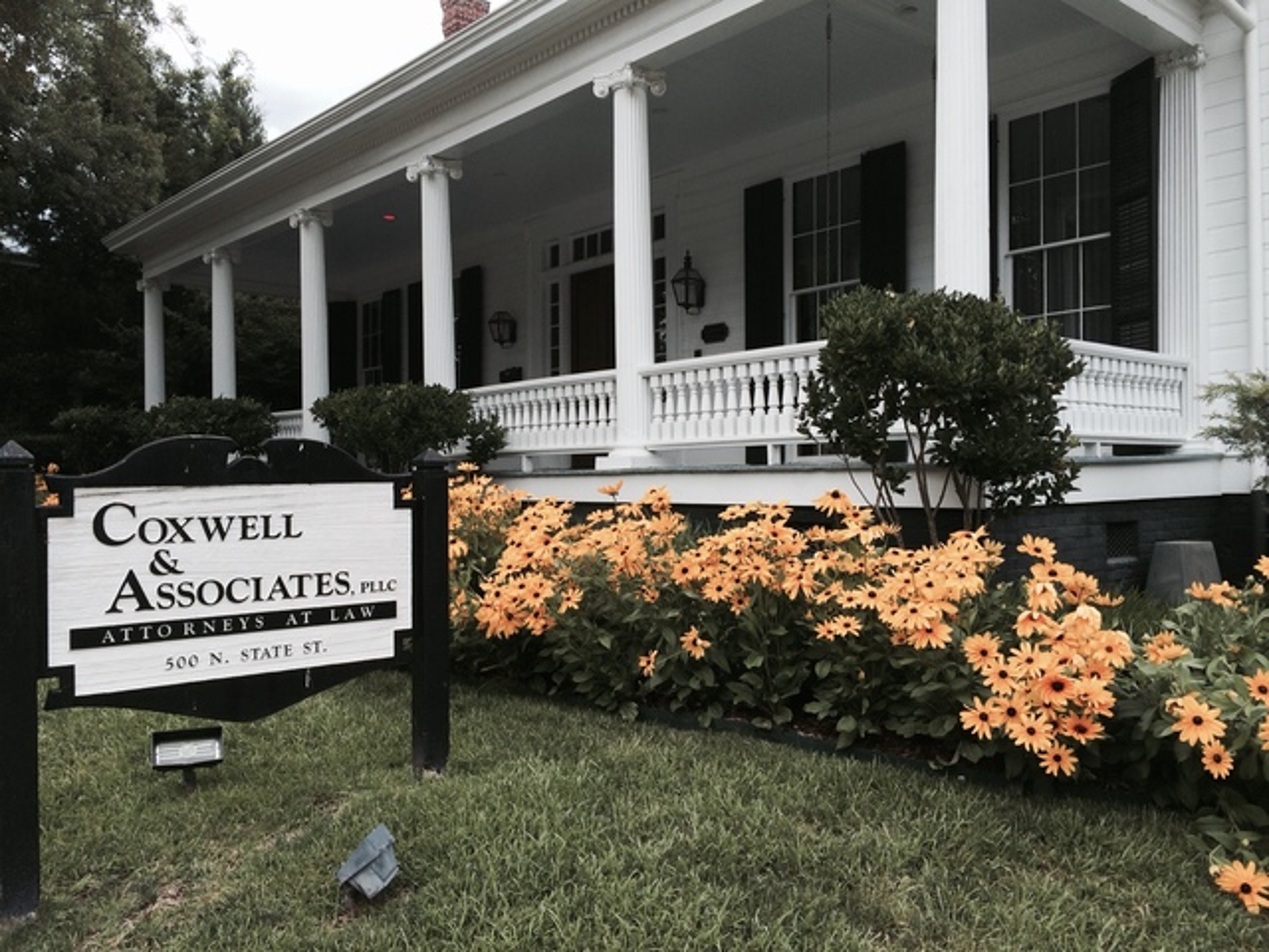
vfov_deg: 46.8
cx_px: 634
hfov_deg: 60.0
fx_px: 1100
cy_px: 476
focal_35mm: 30
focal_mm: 4.12
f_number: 2.2
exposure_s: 1/547
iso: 32
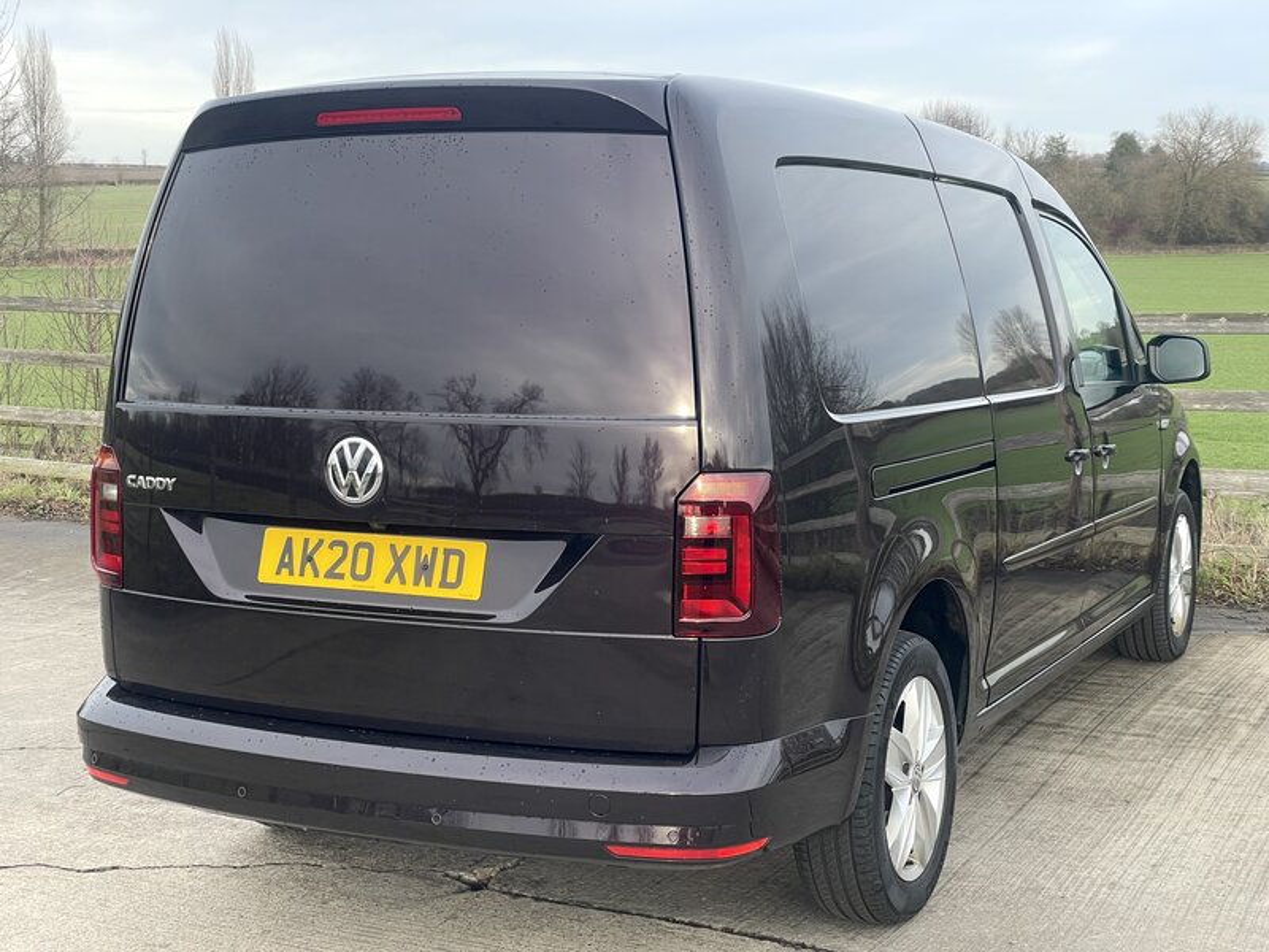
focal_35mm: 52
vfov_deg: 28.0
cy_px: 476
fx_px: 1906
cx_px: 634
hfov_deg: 36.8
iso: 25
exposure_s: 1/137
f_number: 2
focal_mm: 6
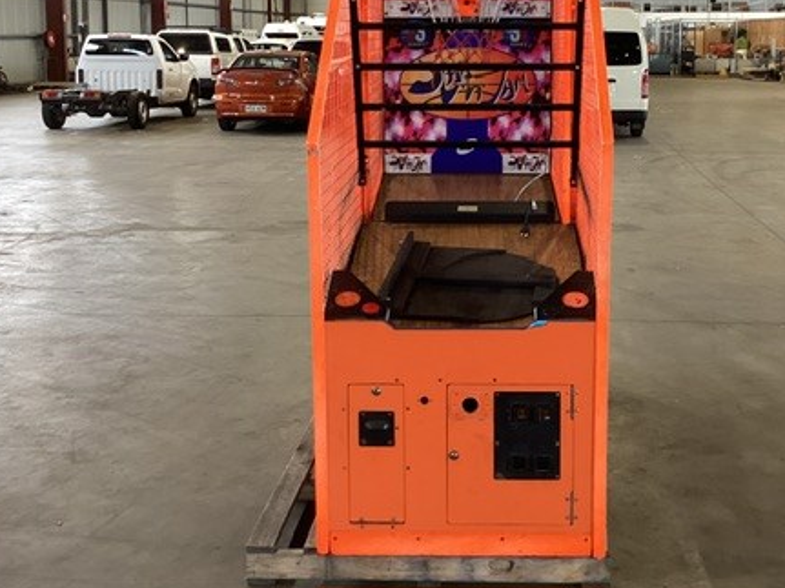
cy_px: 155
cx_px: 472
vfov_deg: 31.0
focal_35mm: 46
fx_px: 1043
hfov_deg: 41.1
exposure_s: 1/50
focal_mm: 3.3
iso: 250
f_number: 2.4
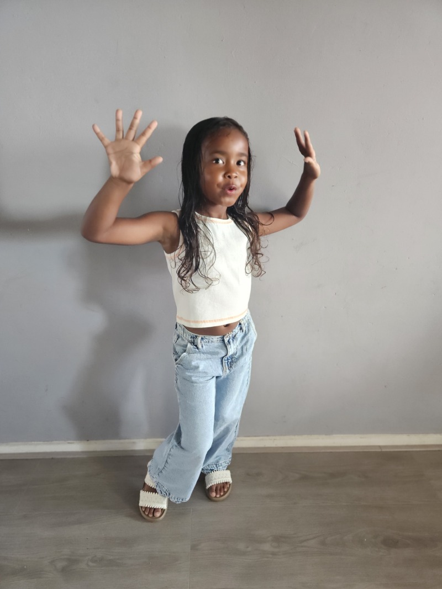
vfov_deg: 73.9
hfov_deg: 58.9
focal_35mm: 23
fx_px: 392
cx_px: 221
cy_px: 294
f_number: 1.8
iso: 640
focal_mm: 5.4
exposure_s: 1/33.3
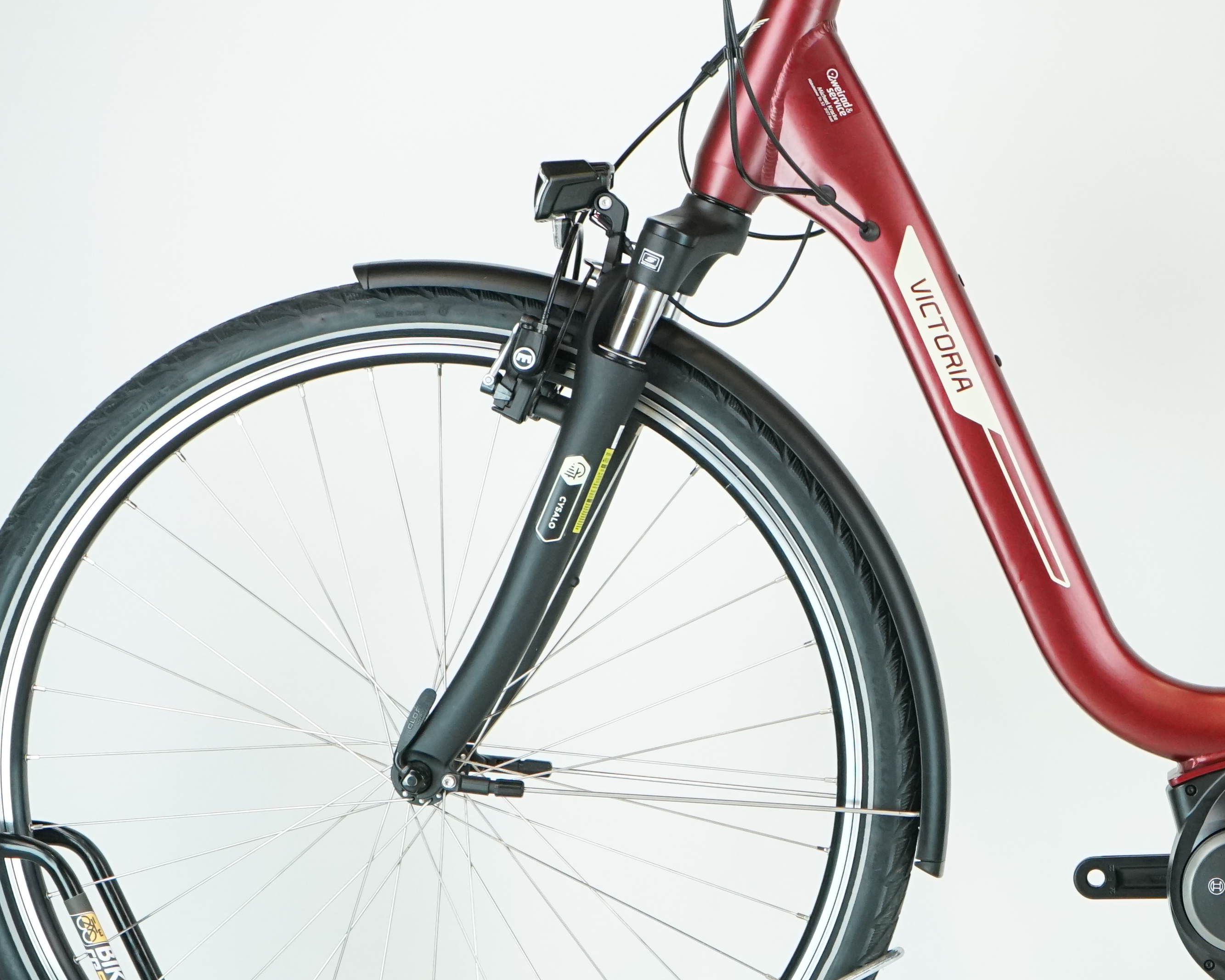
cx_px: 1209
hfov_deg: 16.5
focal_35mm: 114
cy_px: 459
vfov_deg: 13.5
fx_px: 4133
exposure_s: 1/200
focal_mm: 54
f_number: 6.3
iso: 2000
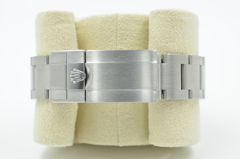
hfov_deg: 33.5
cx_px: 120
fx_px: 399
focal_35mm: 60
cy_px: 80
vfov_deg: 22.5
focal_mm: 40
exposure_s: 1/13
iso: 125
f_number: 13
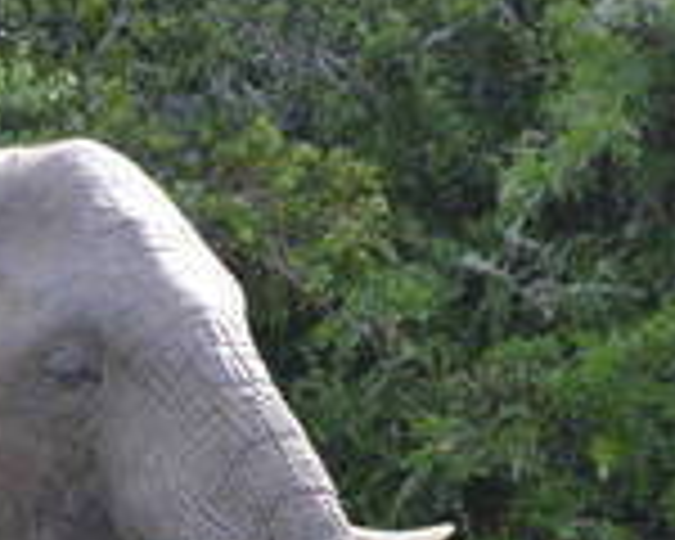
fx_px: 5900
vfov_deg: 5.2
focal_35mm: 295
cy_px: 616
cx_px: -135
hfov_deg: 6.5
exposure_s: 1/125
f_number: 5.6
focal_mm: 75
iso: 280
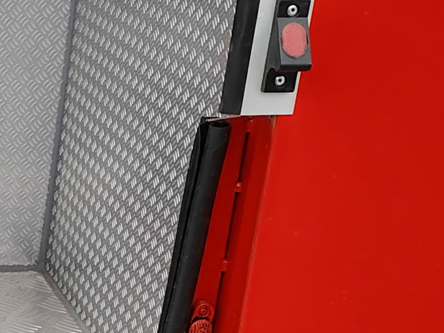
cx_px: -360
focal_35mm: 110
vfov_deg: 13.3
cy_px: 342
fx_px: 1411
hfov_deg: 15.4
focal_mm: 6.14
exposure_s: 1/120
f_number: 1.8
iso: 50
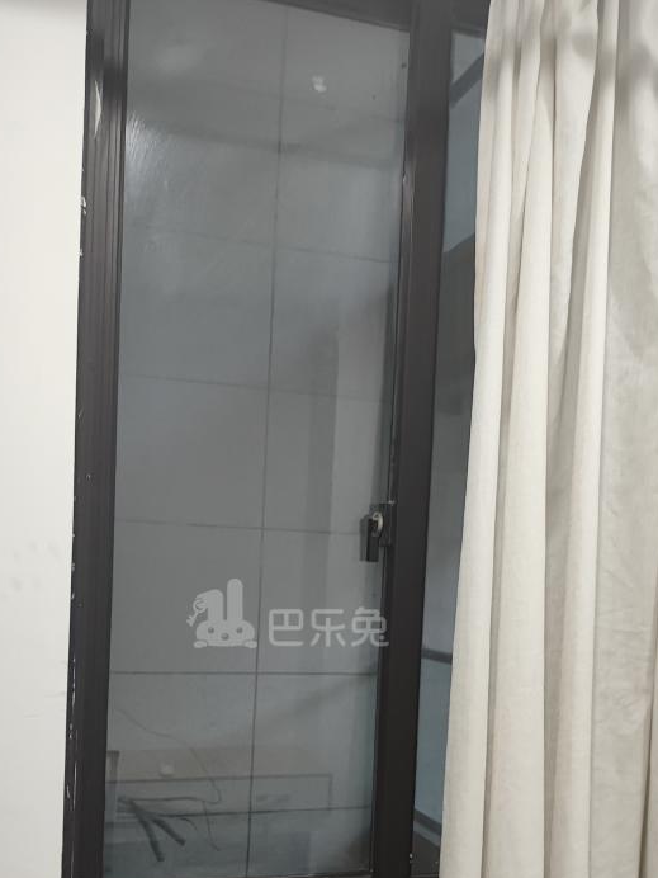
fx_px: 938
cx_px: 288
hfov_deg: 38.6
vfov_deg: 48.9
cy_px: 615
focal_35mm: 37
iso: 967
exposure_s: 1/100
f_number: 1.65
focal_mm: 5.26
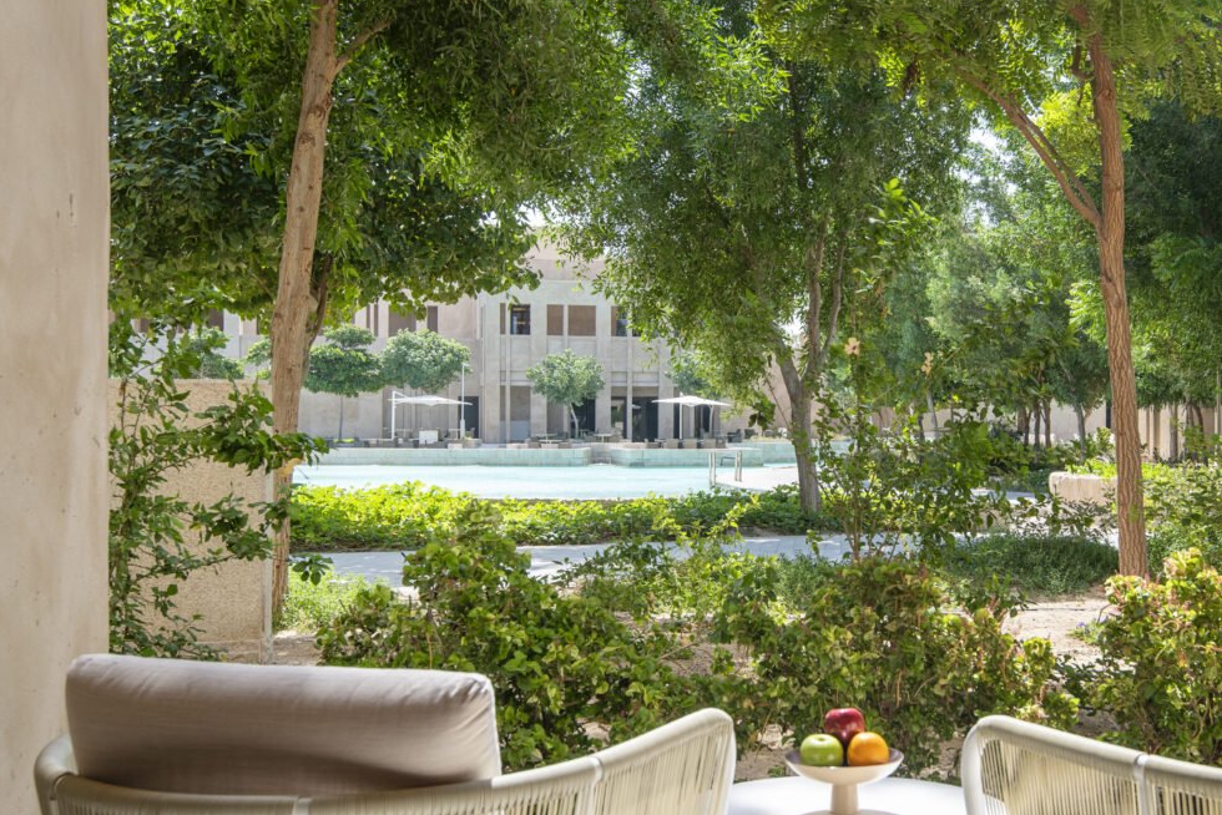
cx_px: 815
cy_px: 427
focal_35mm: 47
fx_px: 1596
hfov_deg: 41.4
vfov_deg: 28.7
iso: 100
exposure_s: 1/50
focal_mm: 30
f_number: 8
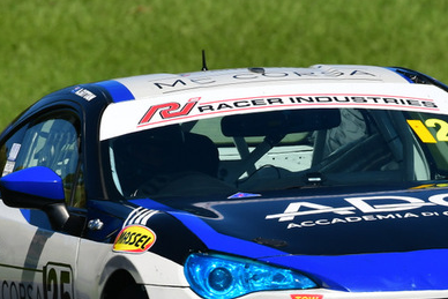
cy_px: 248
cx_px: 264
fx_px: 19245
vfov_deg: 0.9
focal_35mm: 1546
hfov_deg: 1.3
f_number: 11
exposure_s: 1/640
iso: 320
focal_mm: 500
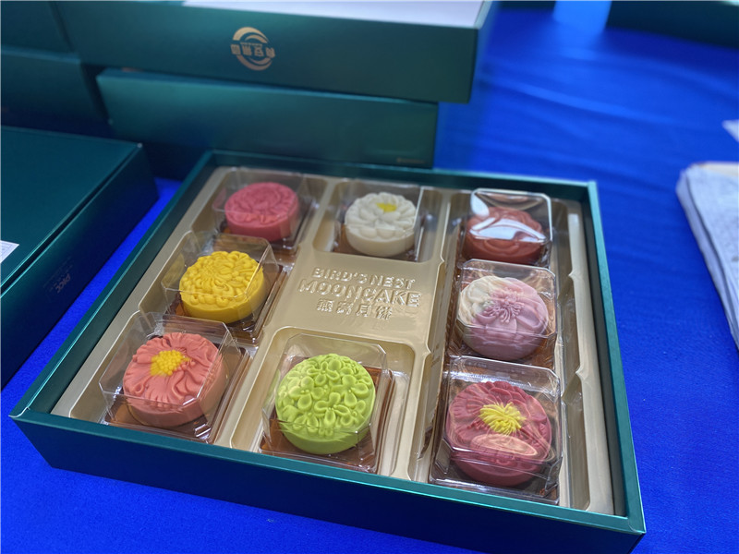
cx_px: 370
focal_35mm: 26
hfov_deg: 67.3
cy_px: 277
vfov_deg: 53.1
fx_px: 555
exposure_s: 1/60
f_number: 1.8
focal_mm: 4.25
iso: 200
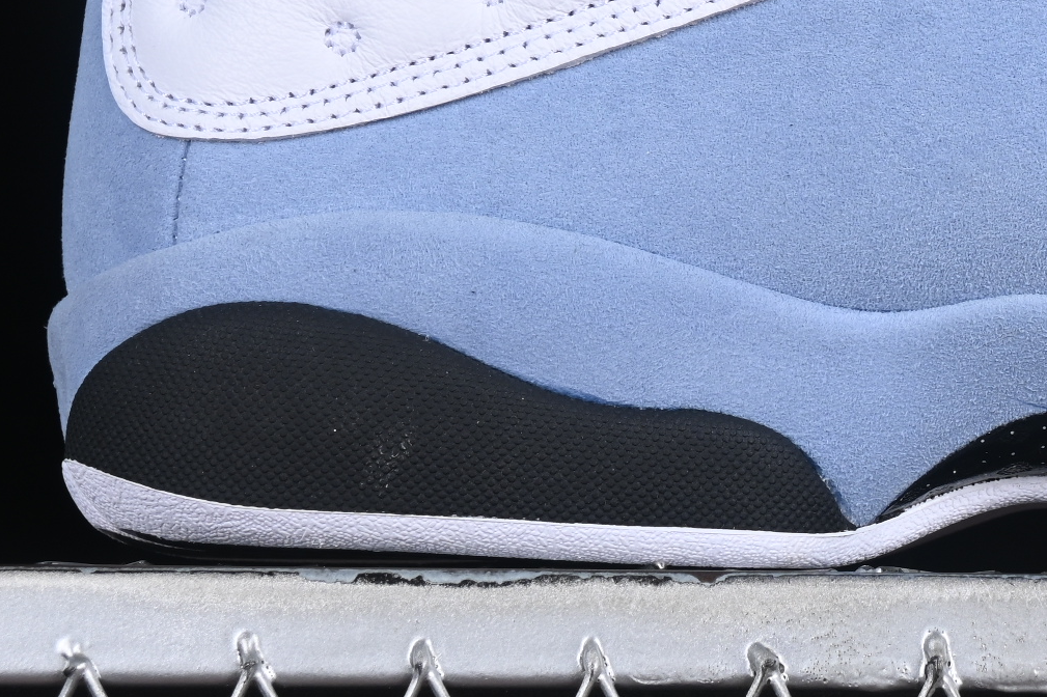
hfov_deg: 9.8
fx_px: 6018
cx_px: 1140
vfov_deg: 6.6
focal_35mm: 207
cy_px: -6
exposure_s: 1/100
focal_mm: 50
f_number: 8
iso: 160
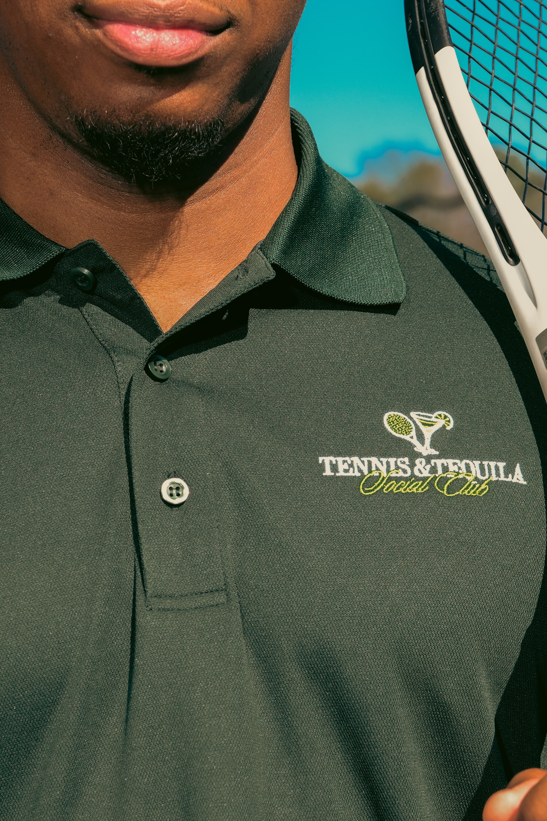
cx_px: 413
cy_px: 555
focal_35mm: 128
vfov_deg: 16.0
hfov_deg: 10.7
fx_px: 2917
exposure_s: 1/400
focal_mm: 55
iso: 160
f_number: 5.6
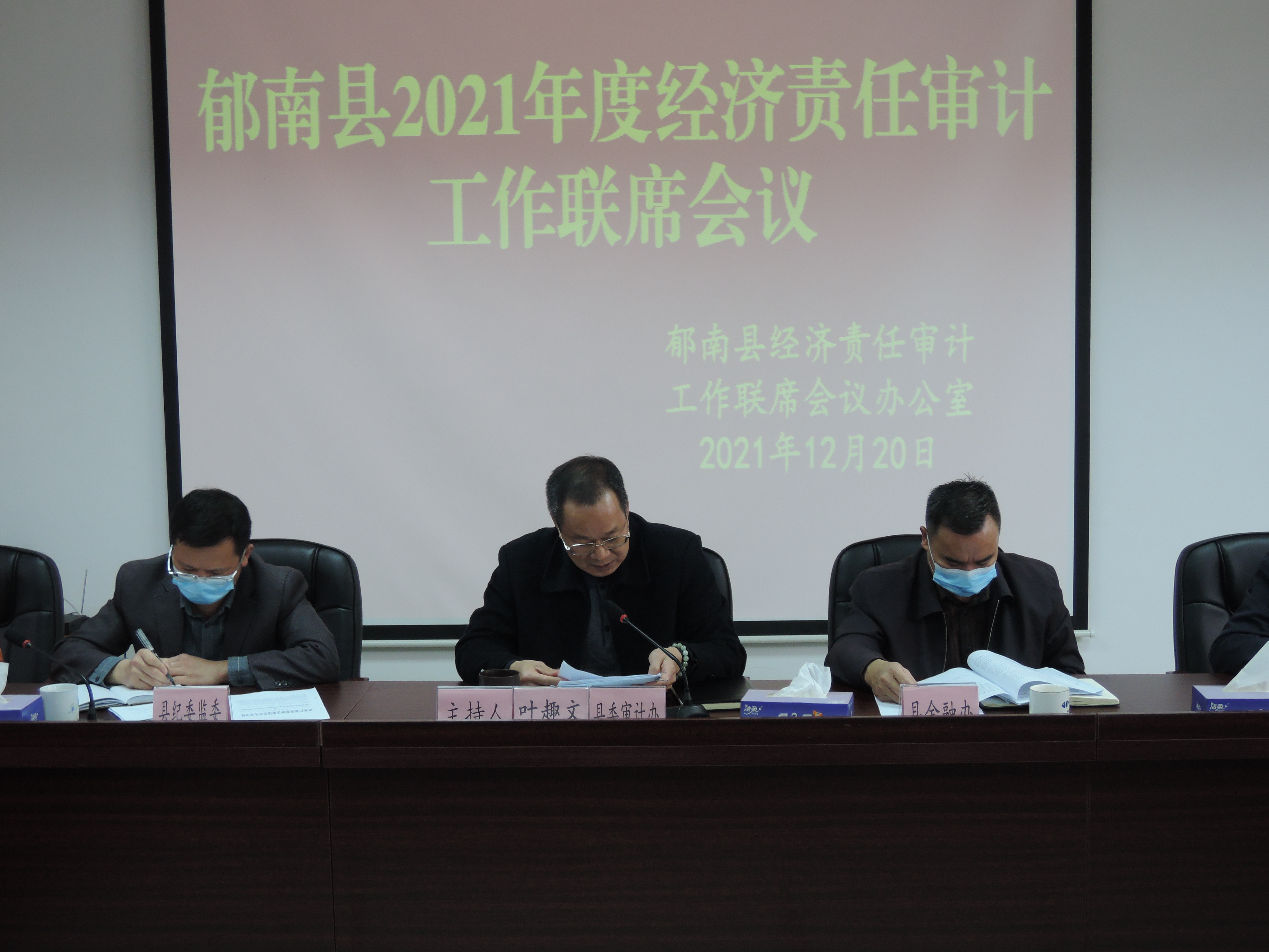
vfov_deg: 29.1
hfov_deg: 38.2
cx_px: 634
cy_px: 476
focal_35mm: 50
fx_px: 1833
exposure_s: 1/30
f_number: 4
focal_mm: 10.7
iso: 400
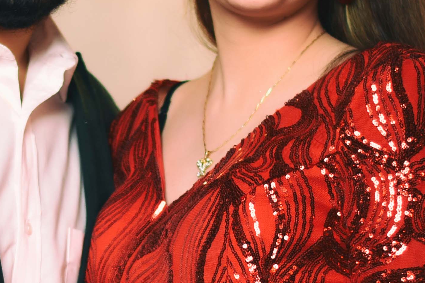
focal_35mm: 261
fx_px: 3081
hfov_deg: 7.9
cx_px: 27
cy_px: 251
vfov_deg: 5.3
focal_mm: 50
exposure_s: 1/160
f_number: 1.8
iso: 100
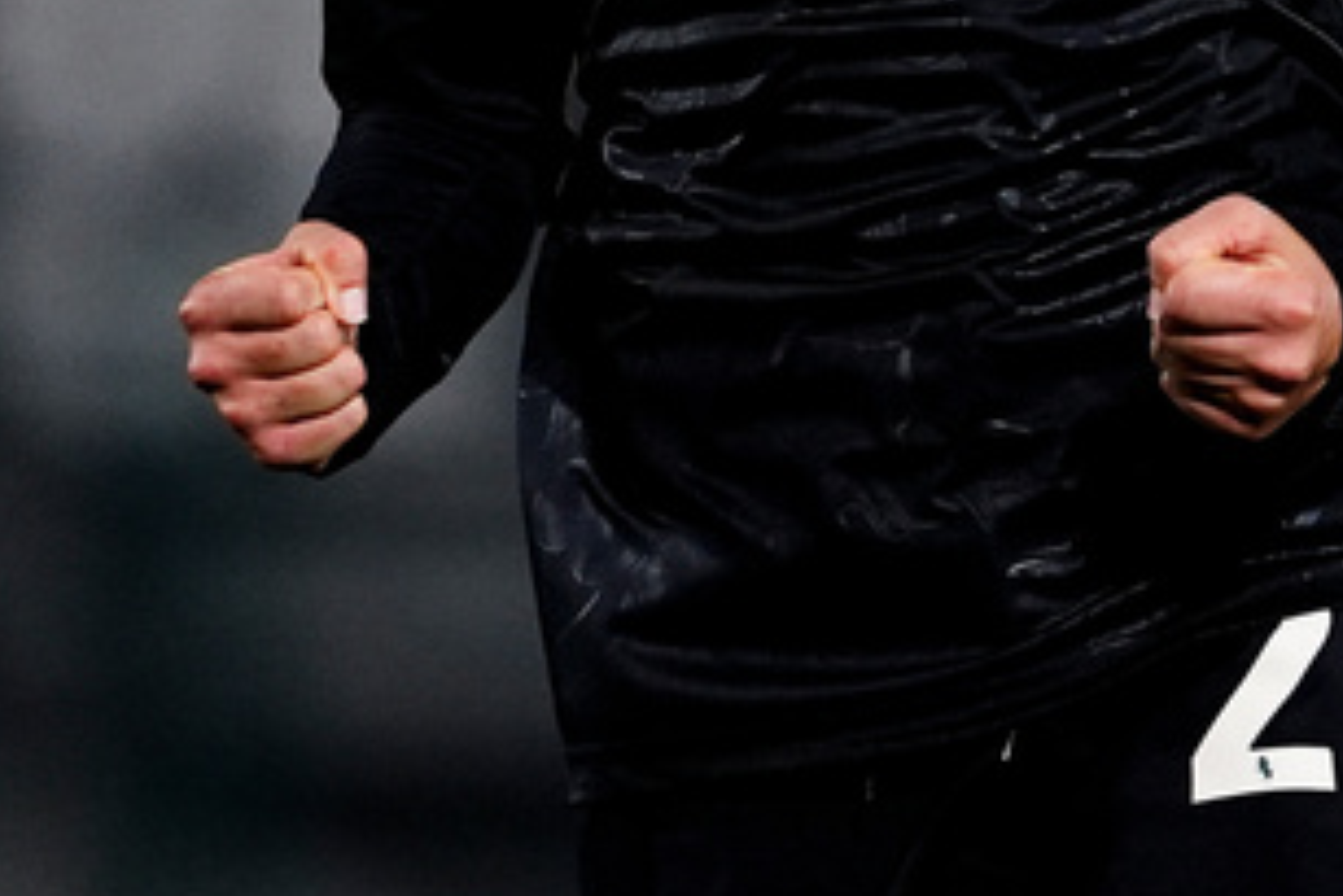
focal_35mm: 1334
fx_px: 49787
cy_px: -352
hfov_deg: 1.5
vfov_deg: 1.0
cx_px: 1833
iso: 2500
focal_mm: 400
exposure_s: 1/1600
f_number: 2.8
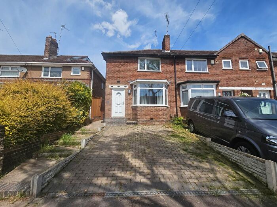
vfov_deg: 89.9
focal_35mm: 13
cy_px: 104
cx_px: 138
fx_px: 104
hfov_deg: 106.2
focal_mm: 2.2
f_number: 2.2
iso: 50
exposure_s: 1/2500
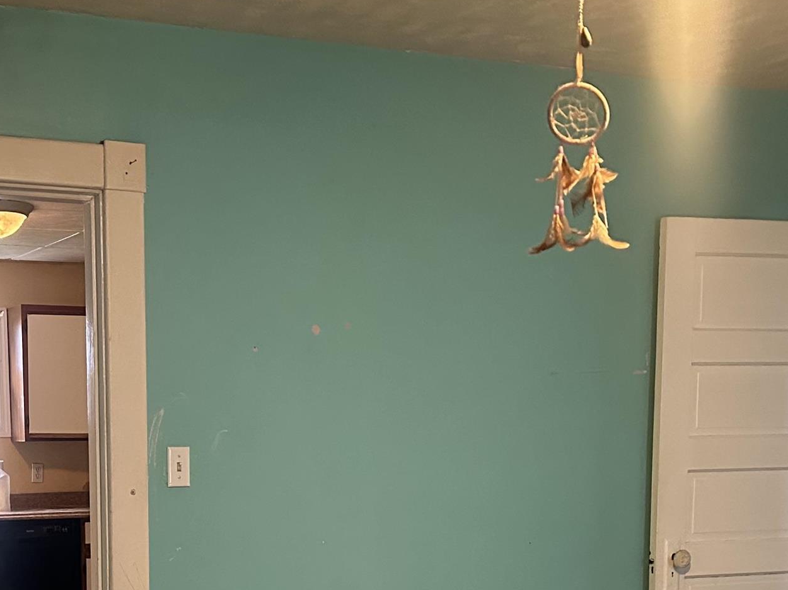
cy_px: 586
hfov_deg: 32.2
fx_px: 1343
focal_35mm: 59
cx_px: 206
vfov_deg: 23.8
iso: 800
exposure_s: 1/40
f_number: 1.78
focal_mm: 6.86
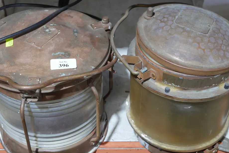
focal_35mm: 60
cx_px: 112
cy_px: 74
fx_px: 382
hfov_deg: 33.4
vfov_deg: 22.6
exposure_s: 1/60
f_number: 5.3
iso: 1250
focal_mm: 26
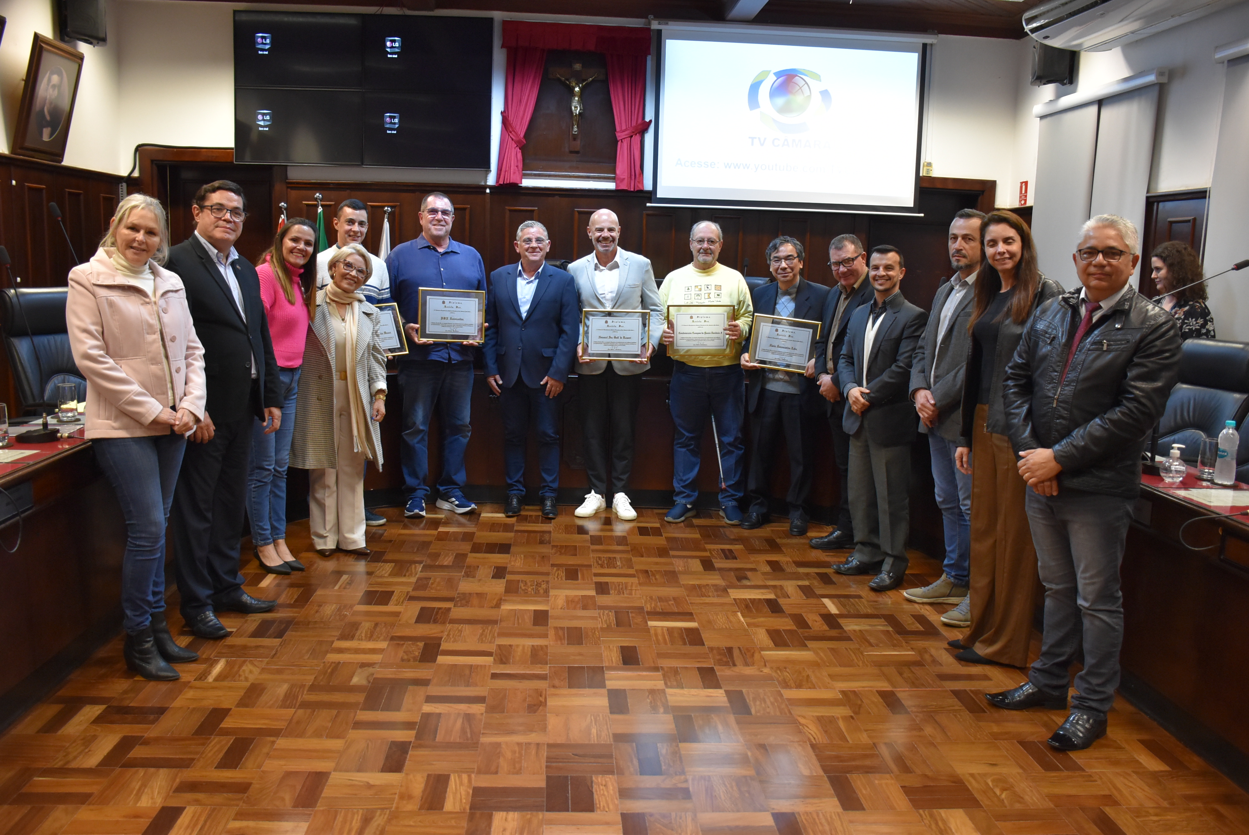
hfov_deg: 67.3
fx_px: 937
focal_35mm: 27
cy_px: 418
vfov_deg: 48.0
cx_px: 624
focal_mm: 18
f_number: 3.5
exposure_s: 1/60
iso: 1250
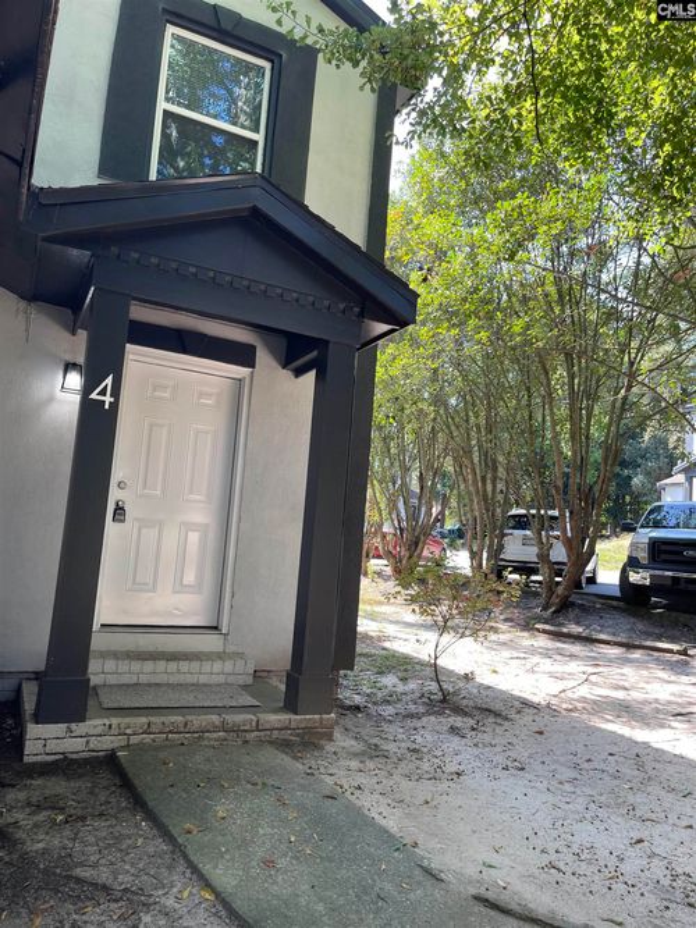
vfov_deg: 67.3
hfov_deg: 53.0
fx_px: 697
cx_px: 348
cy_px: 464
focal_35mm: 26
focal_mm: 5.1
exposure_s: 1/128
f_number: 1.6
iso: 32
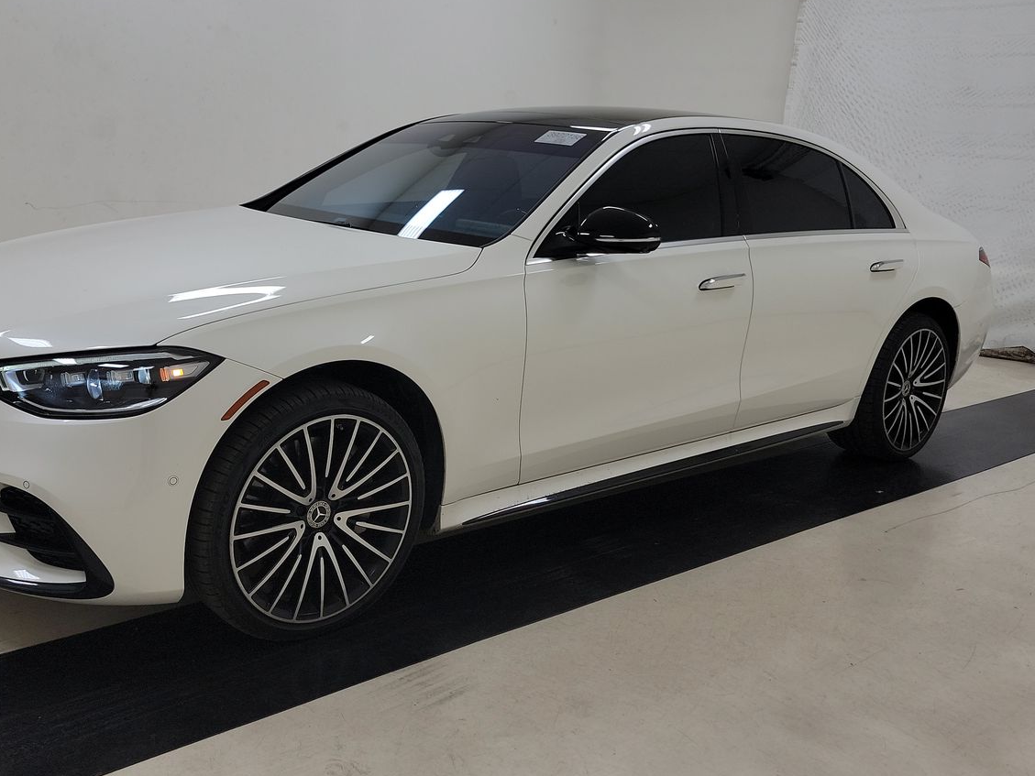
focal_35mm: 34
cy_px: 302
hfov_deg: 53.7
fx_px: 1017
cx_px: 434
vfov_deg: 41.6
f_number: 1.8
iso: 50
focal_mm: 6.7
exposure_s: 1/204
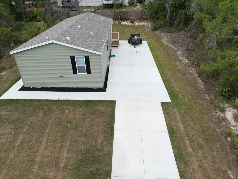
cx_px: 119
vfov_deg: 56.8
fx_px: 165
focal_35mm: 24
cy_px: 90
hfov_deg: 71.6
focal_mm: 6.72
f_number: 1.7
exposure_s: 1/1600
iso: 200
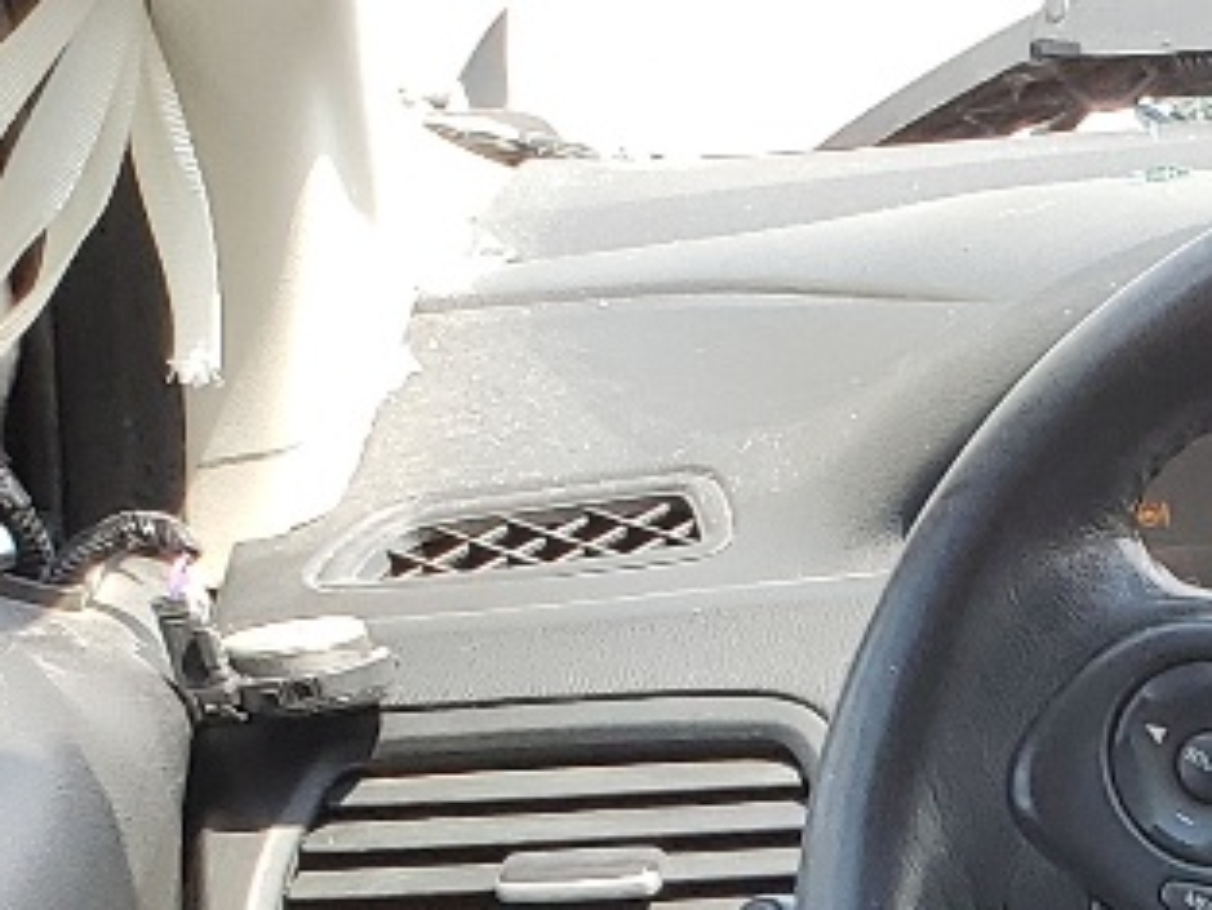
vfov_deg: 9.6
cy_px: 2320
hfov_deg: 12.7
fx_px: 4658
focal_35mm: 133
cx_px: 2548
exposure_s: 1/286
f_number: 1.5
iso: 50
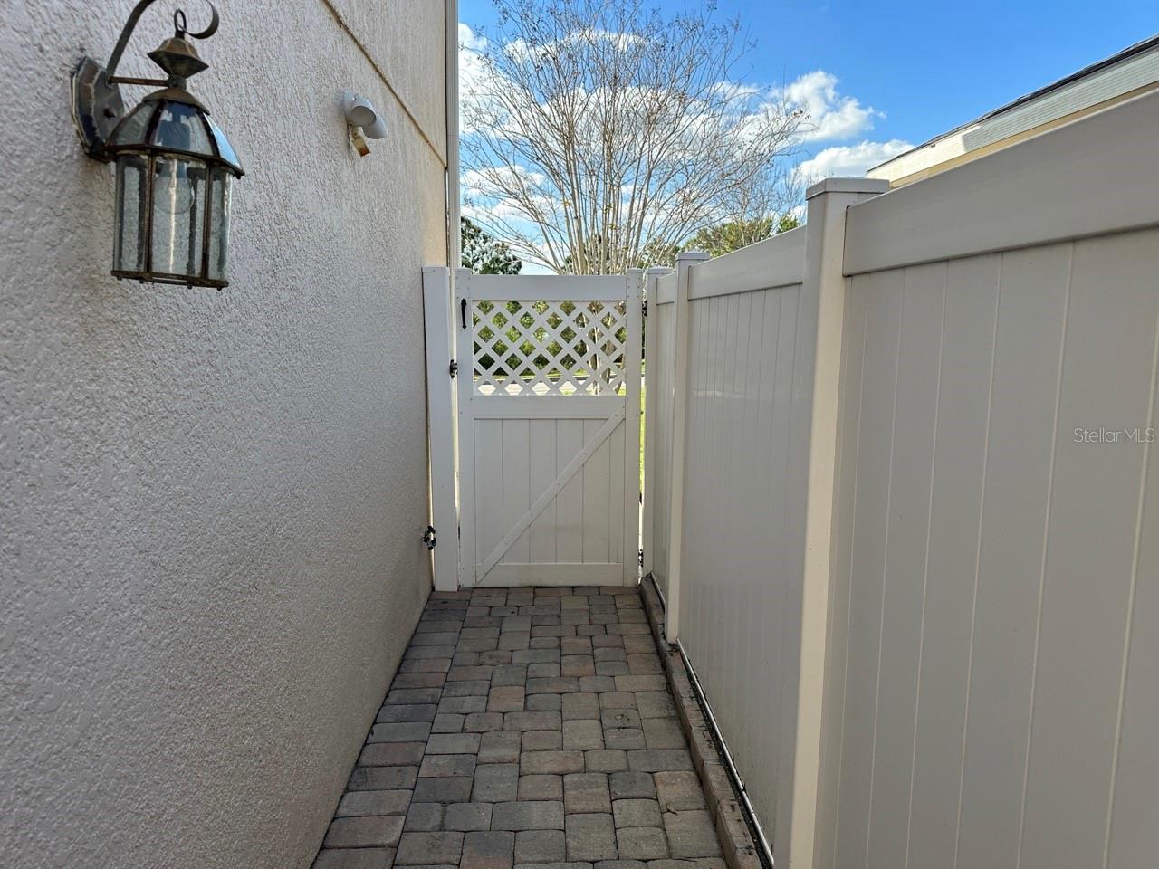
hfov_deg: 71.6
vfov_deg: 56.8
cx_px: 580
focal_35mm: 24
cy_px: 434
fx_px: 804
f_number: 1.78
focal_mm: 6.86
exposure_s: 1/1495
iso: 80
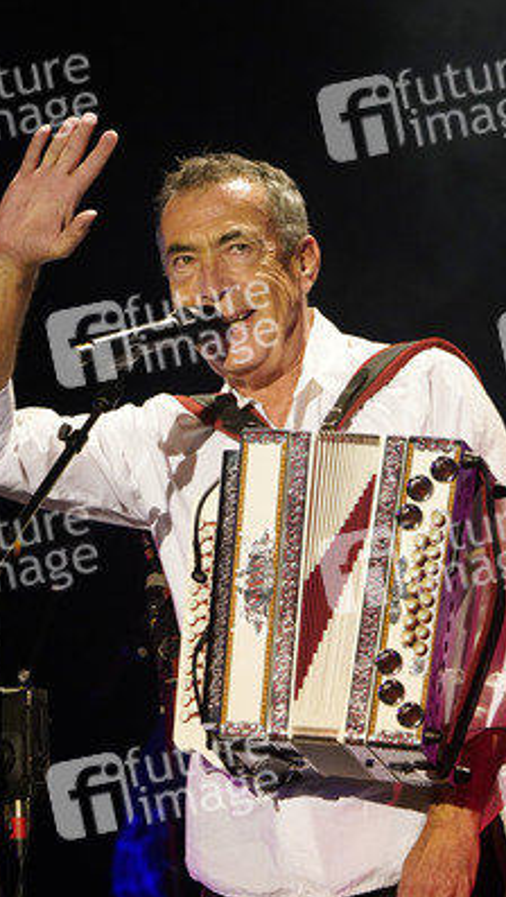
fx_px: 7472
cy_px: 447
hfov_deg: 3.9
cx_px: 228
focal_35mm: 314
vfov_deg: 6.9
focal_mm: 298
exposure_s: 1/160
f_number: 5.6
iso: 3200
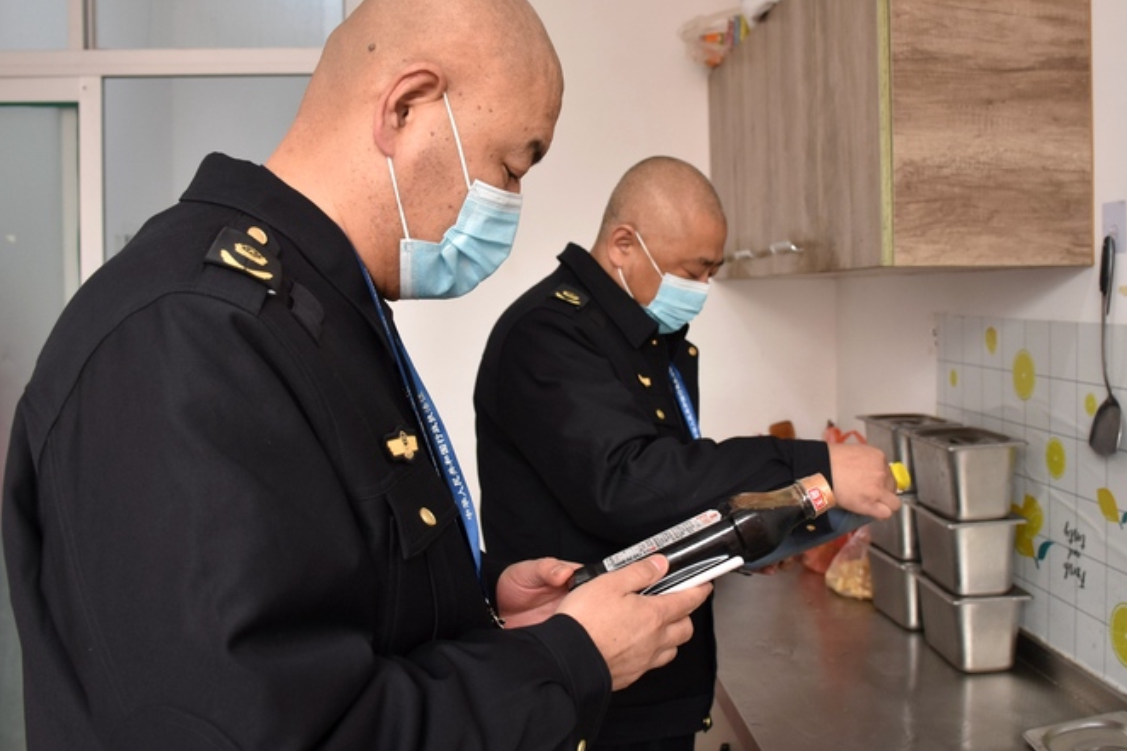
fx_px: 1064
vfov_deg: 38.8
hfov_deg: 55.7
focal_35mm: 34
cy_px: 329
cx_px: 630
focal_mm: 20
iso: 500
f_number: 4
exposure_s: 1/100
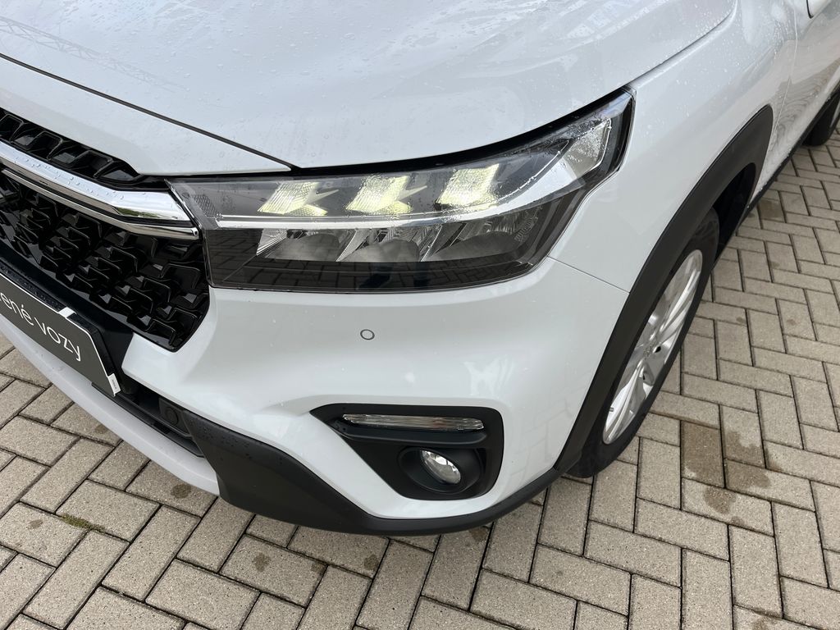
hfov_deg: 67.3
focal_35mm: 26
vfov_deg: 53.1
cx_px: 420
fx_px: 631
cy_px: 315
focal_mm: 5.1
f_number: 1.6
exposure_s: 1/483
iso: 50
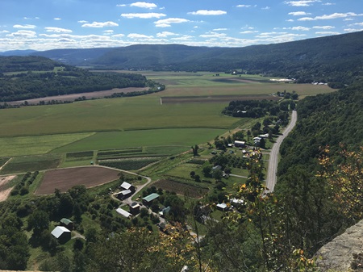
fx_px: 304
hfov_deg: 61.7
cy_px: 136
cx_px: 182
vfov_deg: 48.2
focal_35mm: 29
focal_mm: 4.15
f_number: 2.2
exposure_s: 1/2481
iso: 25
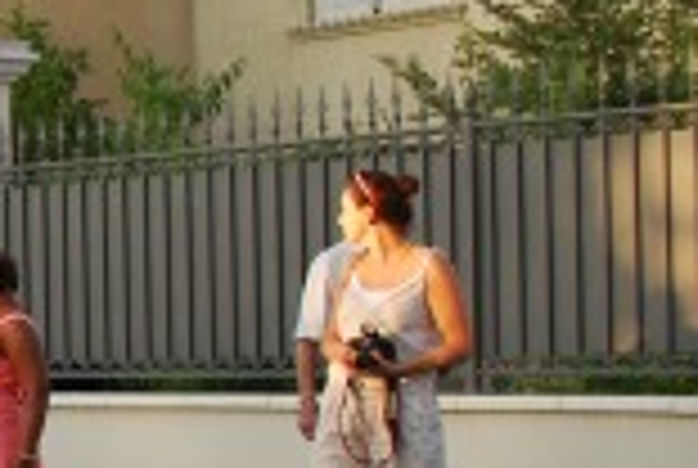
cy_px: 344
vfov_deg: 9.2
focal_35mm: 149
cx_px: -712
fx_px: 2894
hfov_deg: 12.2
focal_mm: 24
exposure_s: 1/125
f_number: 5.6
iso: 200
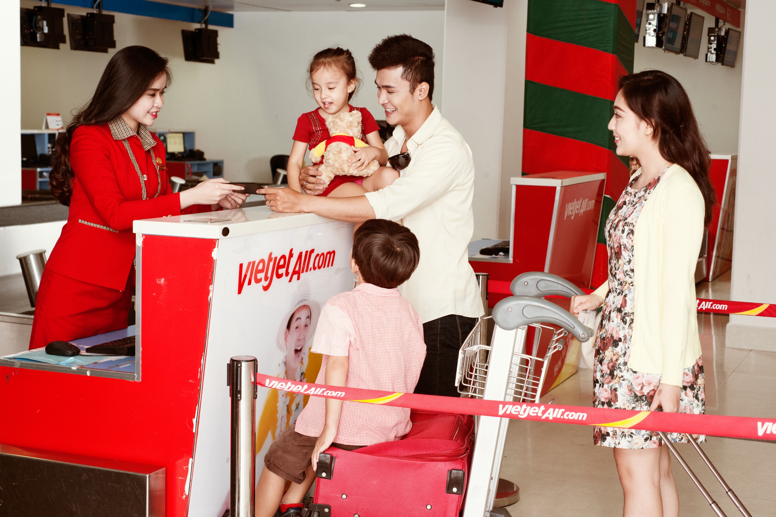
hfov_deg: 33.4
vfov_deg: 22.6
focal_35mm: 60
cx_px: 388
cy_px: 258
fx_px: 1293
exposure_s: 1/50
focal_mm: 60
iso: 640
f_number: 8
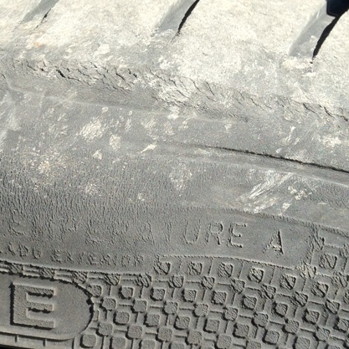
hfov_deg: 22.3
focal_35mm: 76
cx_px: 39
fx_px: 867
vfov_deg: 22.7
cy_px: 213
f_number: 2.4
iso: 64
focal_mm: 4.28
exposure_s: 1/552
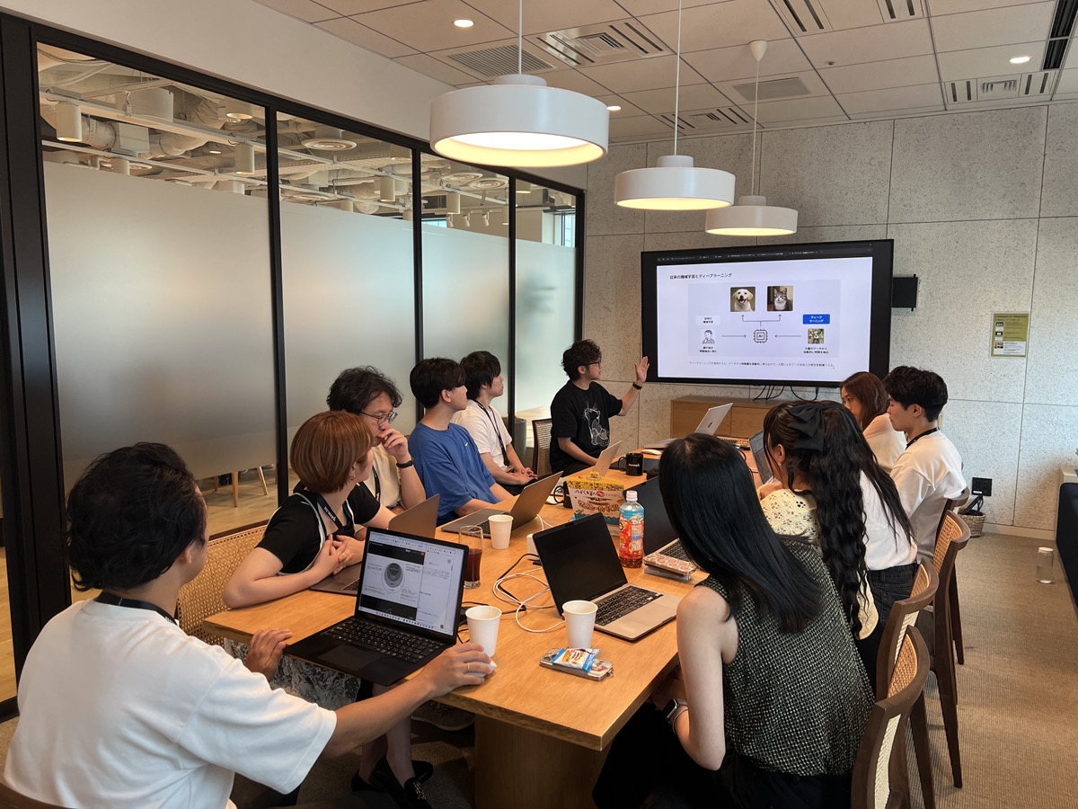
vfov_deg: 53.1
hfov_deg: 67.3
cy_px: 404
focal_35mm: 26
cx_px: 539
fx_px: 810
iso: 50
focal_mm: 5.7
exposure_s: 1/100
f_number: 1.5
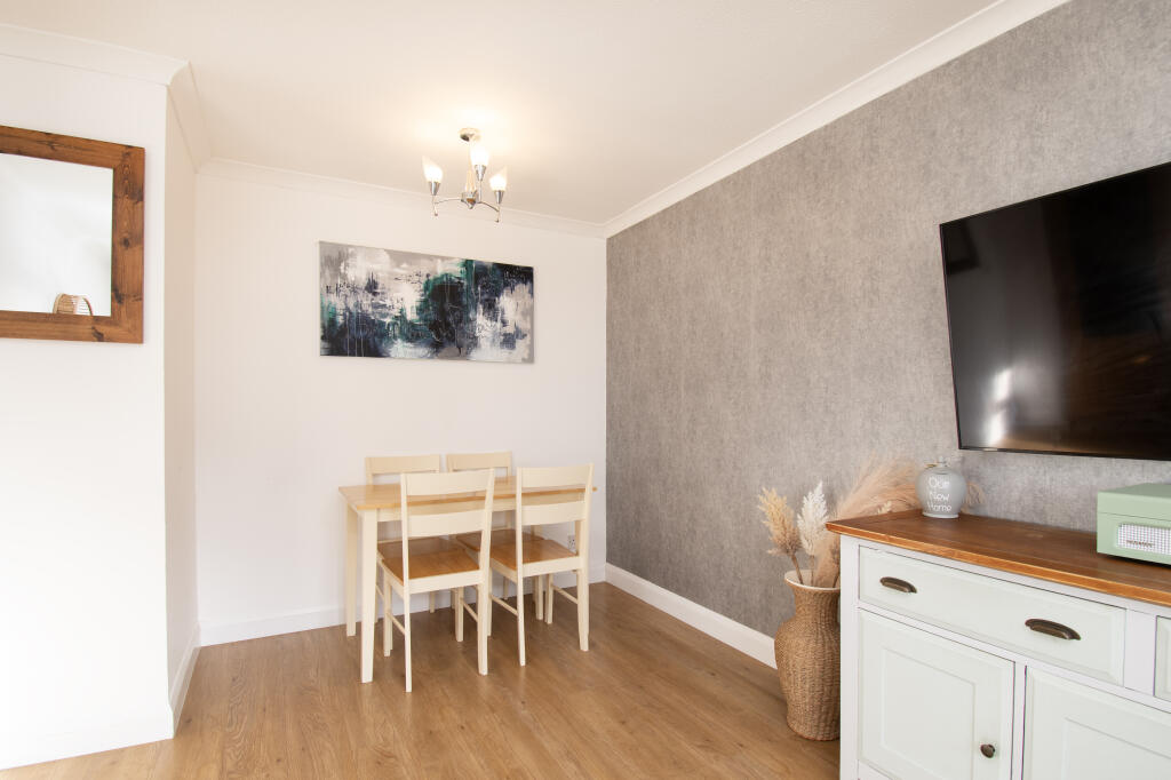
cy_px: 390
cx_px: 586
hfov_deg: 93.3
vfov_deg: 70.4
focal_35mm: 17
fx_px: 553
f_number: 8
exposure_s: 1/13
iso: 200
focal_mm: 11.5
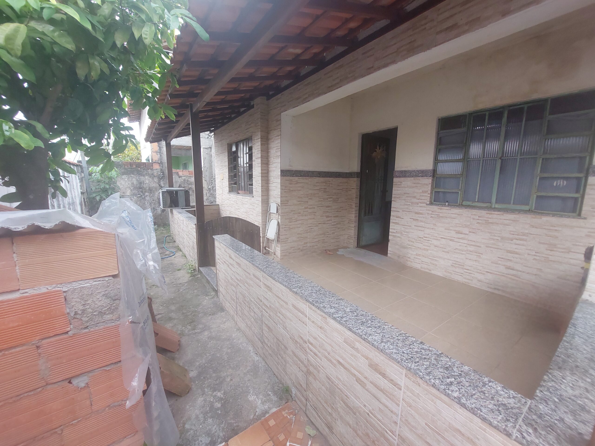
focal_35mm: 13
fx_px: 223
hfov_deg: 106.2
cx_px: 298
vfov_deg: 89.9
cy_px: 223
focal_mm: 1.74
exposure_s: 1/60.2
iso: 80
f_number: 2.2
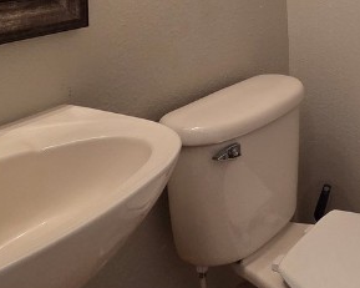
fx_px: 479
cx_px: 328
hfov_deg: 38.2
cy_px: -82
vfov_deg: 27.9
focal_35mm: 45
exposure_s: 1/60
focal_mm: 2.2
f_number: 2.2
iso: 250
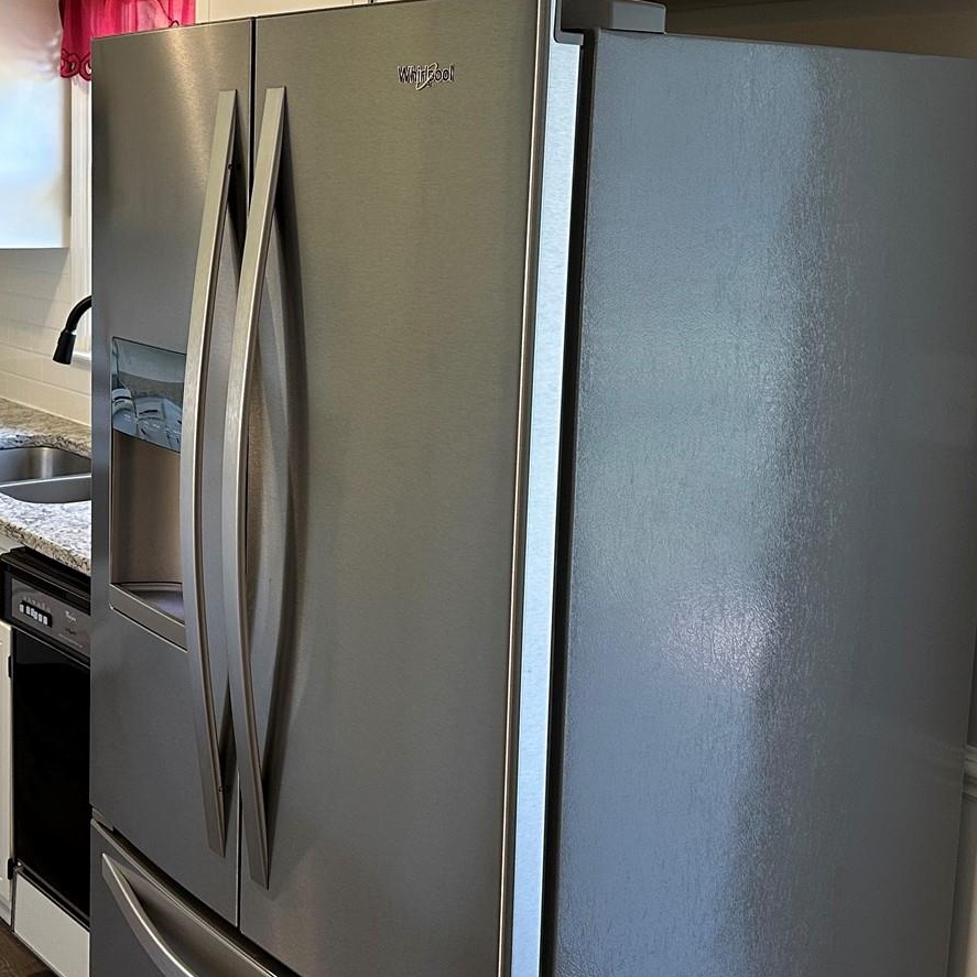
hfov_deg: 34.2
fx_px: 1565
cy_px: 389
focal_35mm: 49
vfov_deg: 34.6
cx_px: 281
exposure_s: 1/60
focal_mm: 6.86
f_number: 1.78
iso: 200
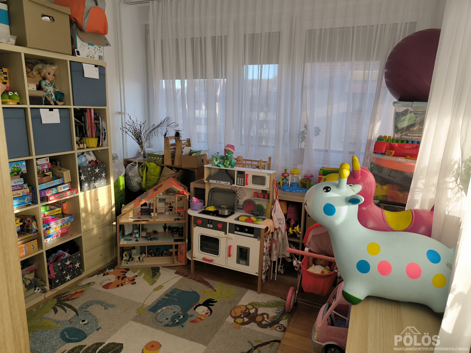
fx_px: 327
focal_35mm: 24
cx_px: 236
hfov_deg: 71.6
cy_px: 176
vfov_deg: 56.8
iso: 50
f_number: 1.9
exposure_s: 1/137
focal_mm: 6.92
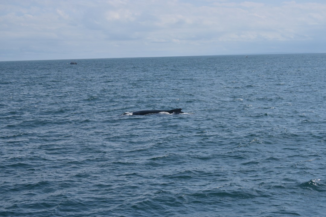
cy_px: 108
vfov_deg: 16.6
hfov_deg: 24.6
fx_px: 747
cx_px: 163
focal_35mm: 82
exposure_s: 1/1600
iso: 200
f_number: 5.6
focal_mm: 55
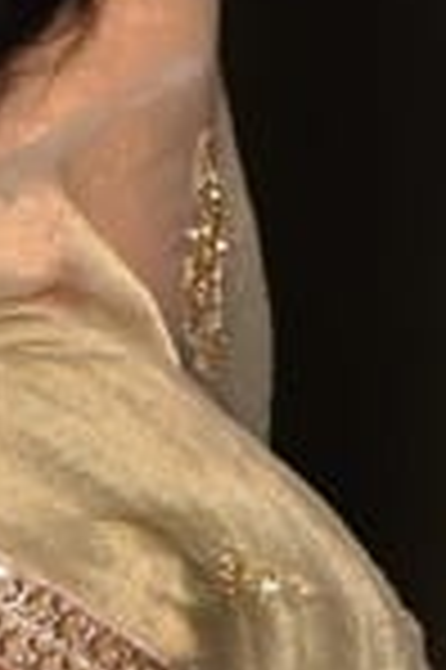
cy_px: 292
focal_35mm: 631
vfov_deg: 3.3
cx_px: -414
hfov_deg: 2.2
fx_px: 11753
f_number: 5
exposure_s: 1/125
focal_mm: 98
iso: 1250
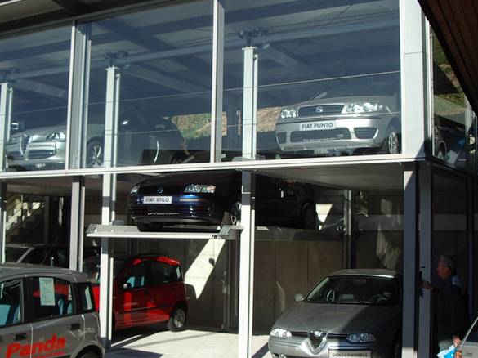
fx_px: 718
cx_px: 203
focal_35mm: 52
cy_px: 173
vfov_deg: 28.0
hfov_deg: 36.8
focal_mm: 5.8
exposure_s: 1/400
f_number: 4.8
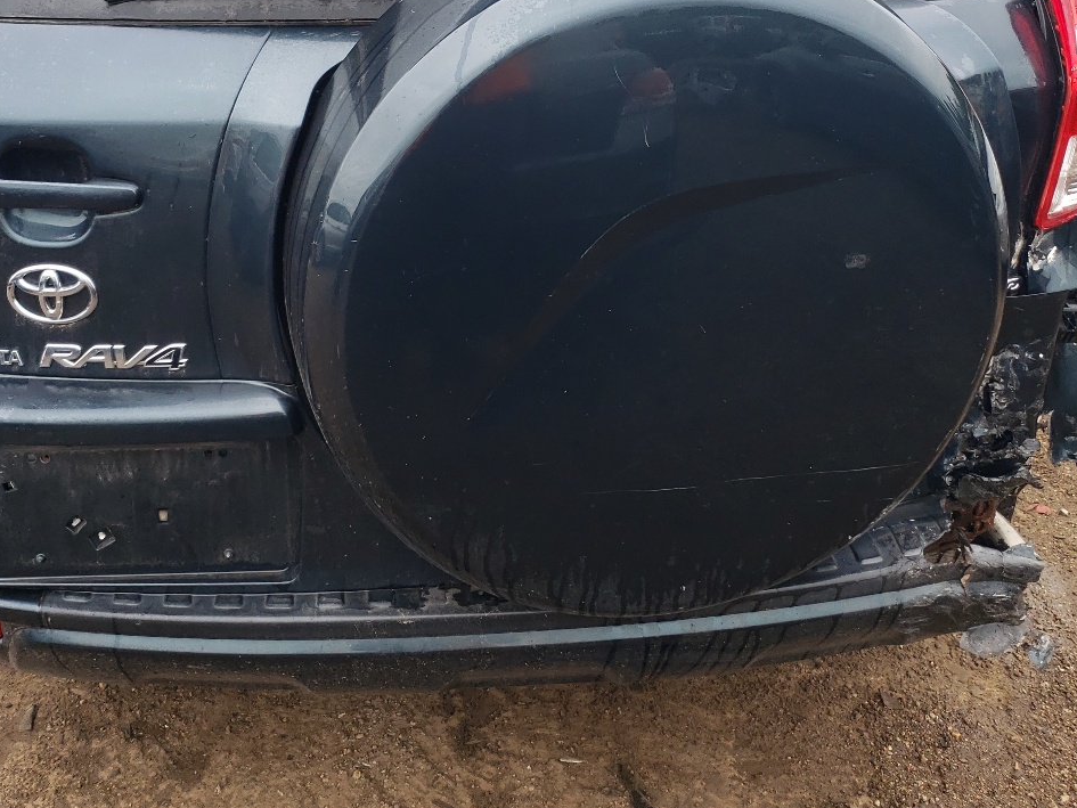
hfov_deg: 42.9
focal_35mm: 44
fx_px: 1369
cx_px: 488
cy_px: 178
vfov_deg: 32.1
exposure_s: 1/455
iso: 50
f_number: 1.5
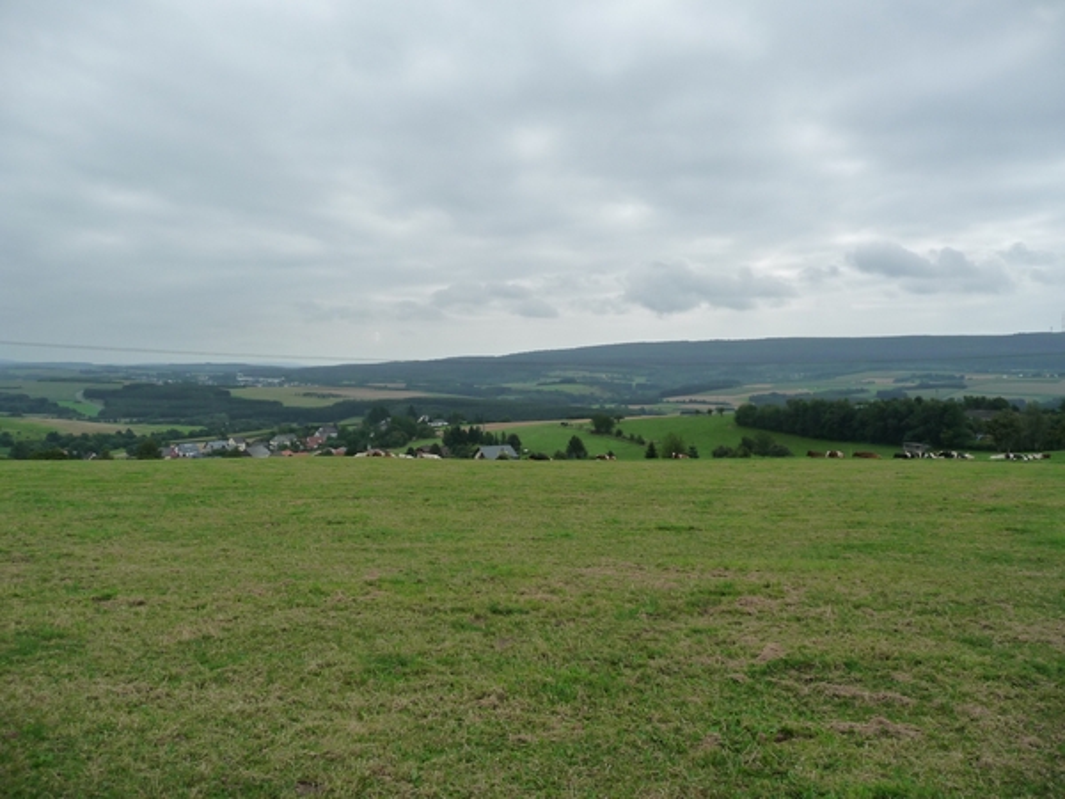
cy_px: 400
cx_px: 532
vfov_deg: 49.7
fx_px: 861
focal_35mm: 28
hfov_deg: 63.4
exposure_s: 1/1000
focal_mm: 4.7
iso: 160
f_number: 3.3
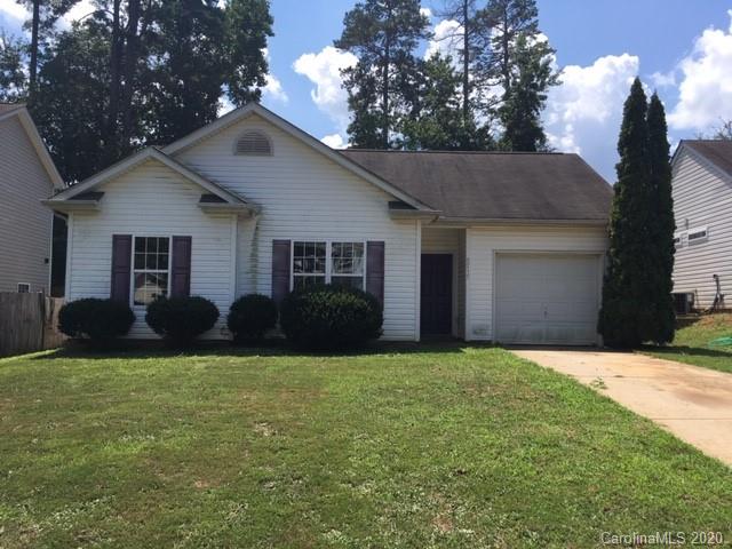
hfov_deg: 61.7
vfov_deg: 48.2
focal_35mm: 29
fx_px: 613
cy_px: 274
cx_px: 366
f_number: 2.2
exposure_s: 1/1374
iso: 25
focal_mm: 4.15
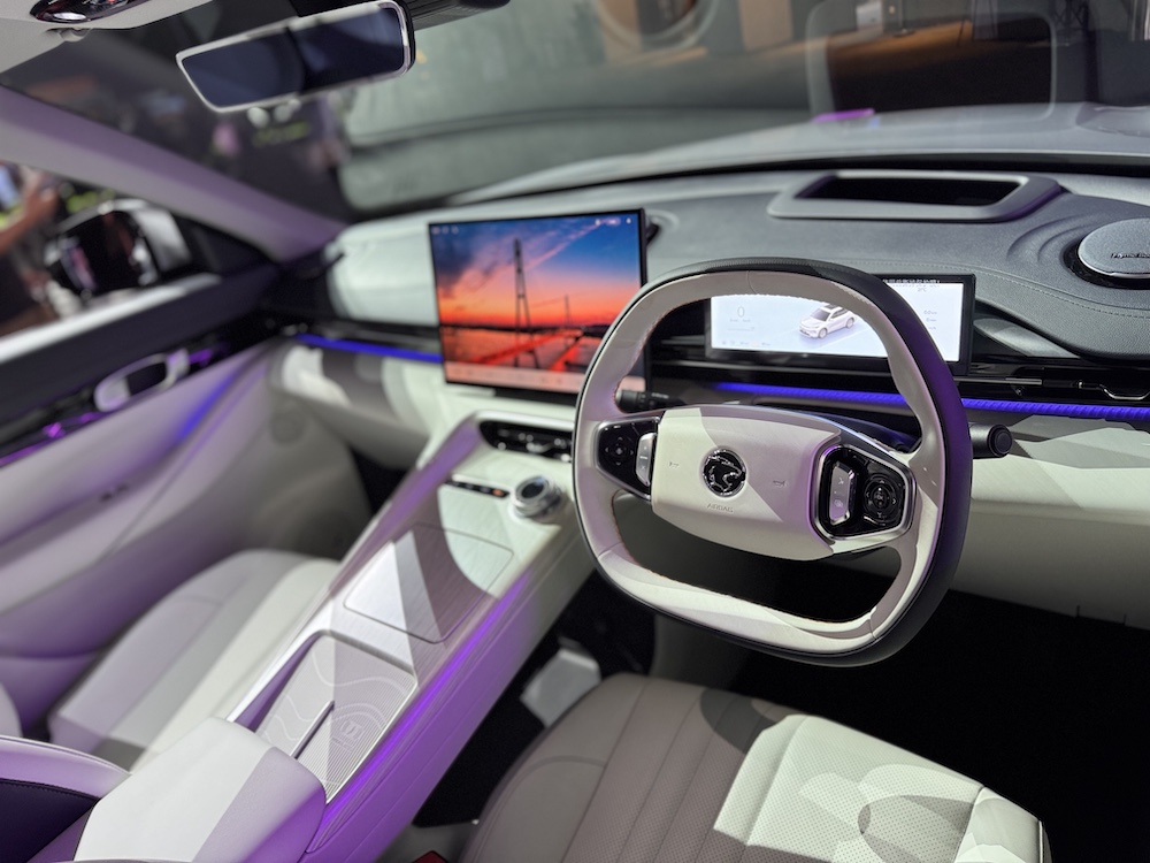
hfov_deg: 71.6
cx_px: 575
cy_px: 432
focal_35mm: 24
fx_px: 797
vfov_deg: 56.8
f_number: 1.78
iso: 250
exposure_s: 1/60
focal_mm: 6.76
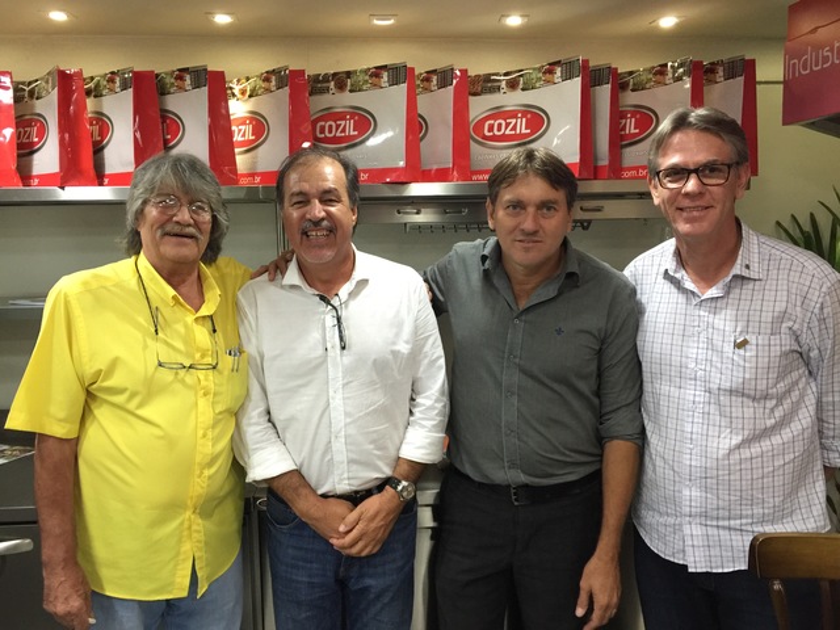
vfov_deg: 48.2
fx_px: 704
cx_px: 420
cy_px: 315
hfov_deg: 61.7
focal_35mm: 29
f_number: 2.2
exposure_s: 1/10
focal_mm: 4.15
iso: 100
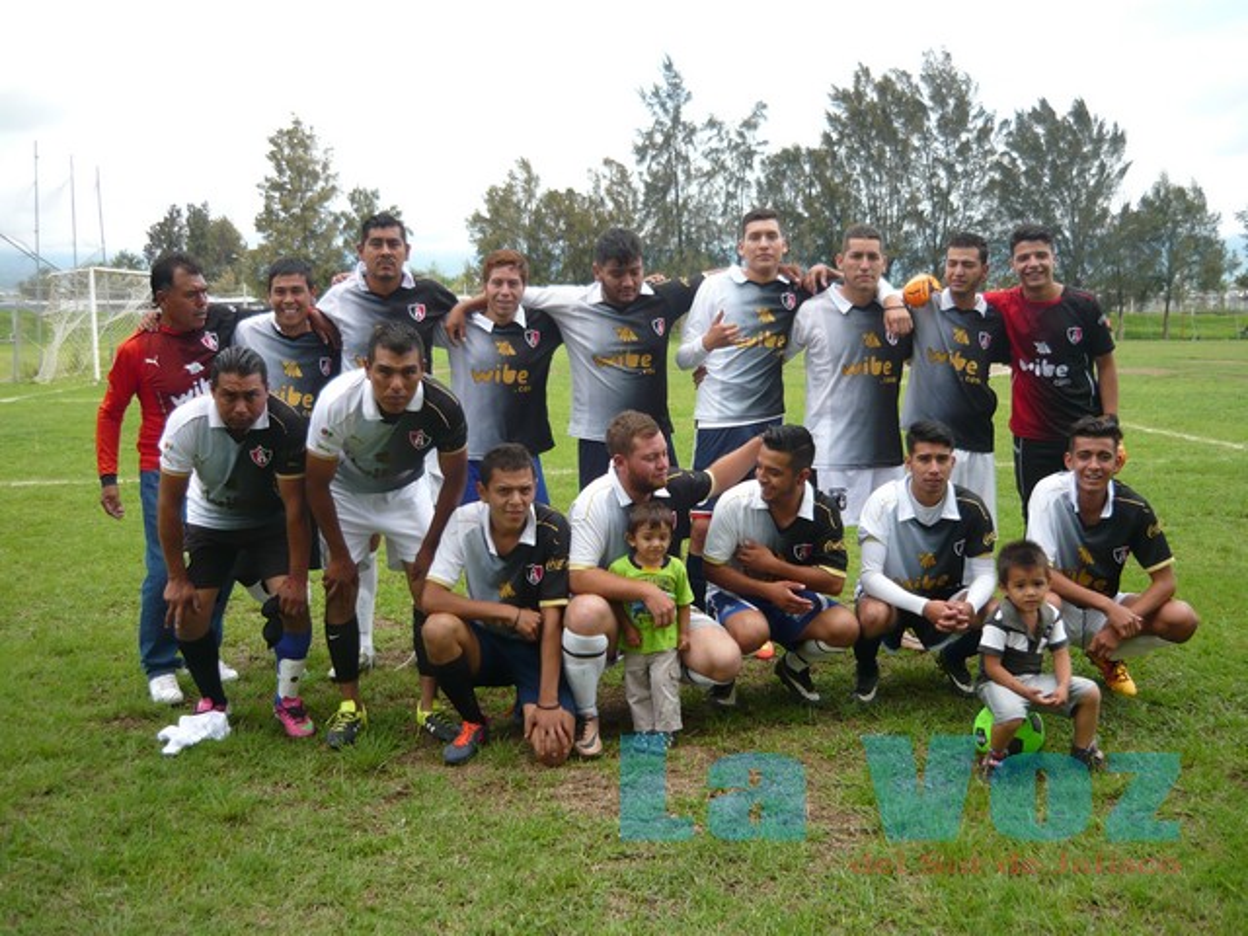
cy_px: 468
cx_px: 624
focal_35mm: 33
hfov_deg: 55.4
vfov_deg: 42.9
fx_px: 1190
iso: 100
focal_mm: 5.5
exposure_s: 1/500
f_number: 2.8
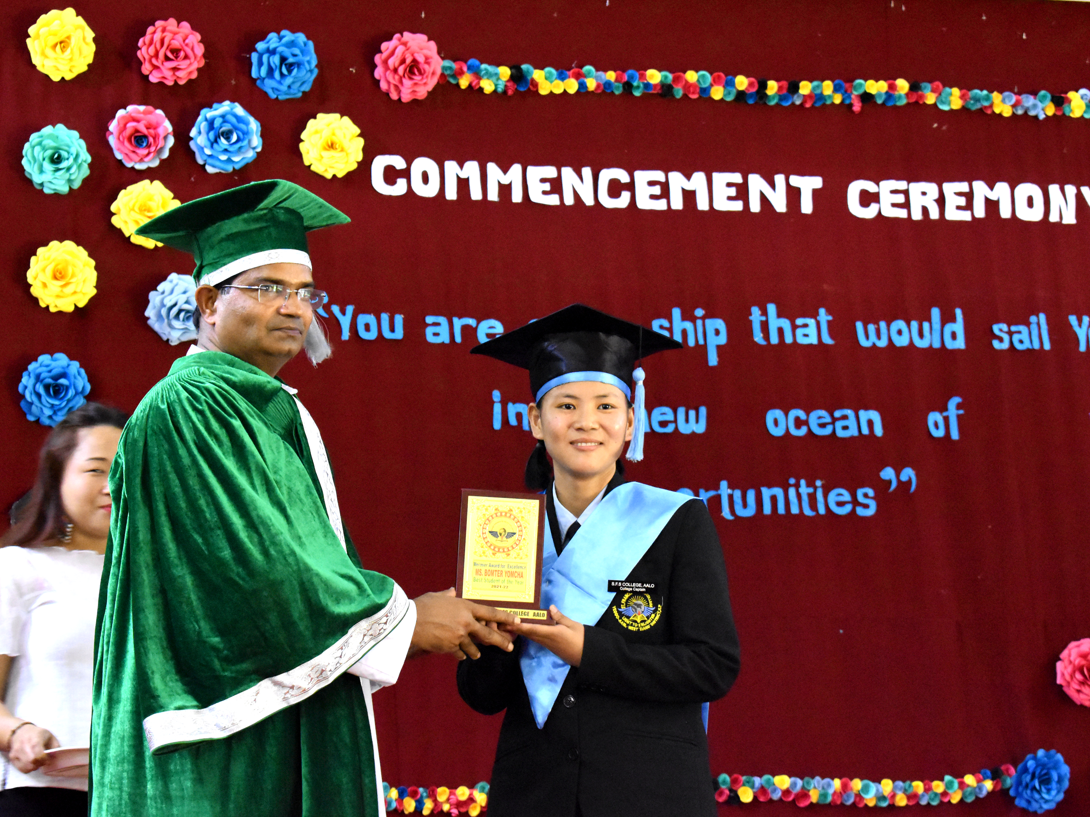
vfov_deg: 16.5
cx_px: 536
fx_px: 2819
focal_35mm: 90
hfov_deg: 21.9
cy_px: 409
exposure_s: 1/60
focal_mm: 55
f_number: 5.6
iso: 7200
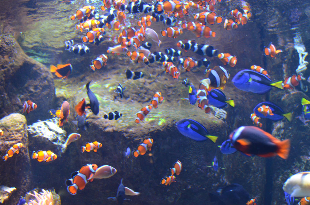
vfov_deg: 28.0
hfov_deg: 41.2
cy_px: 102
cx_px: 155
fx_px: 413
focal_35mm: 48
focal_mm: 32
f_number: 4.8
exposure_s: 1/100
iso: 1600
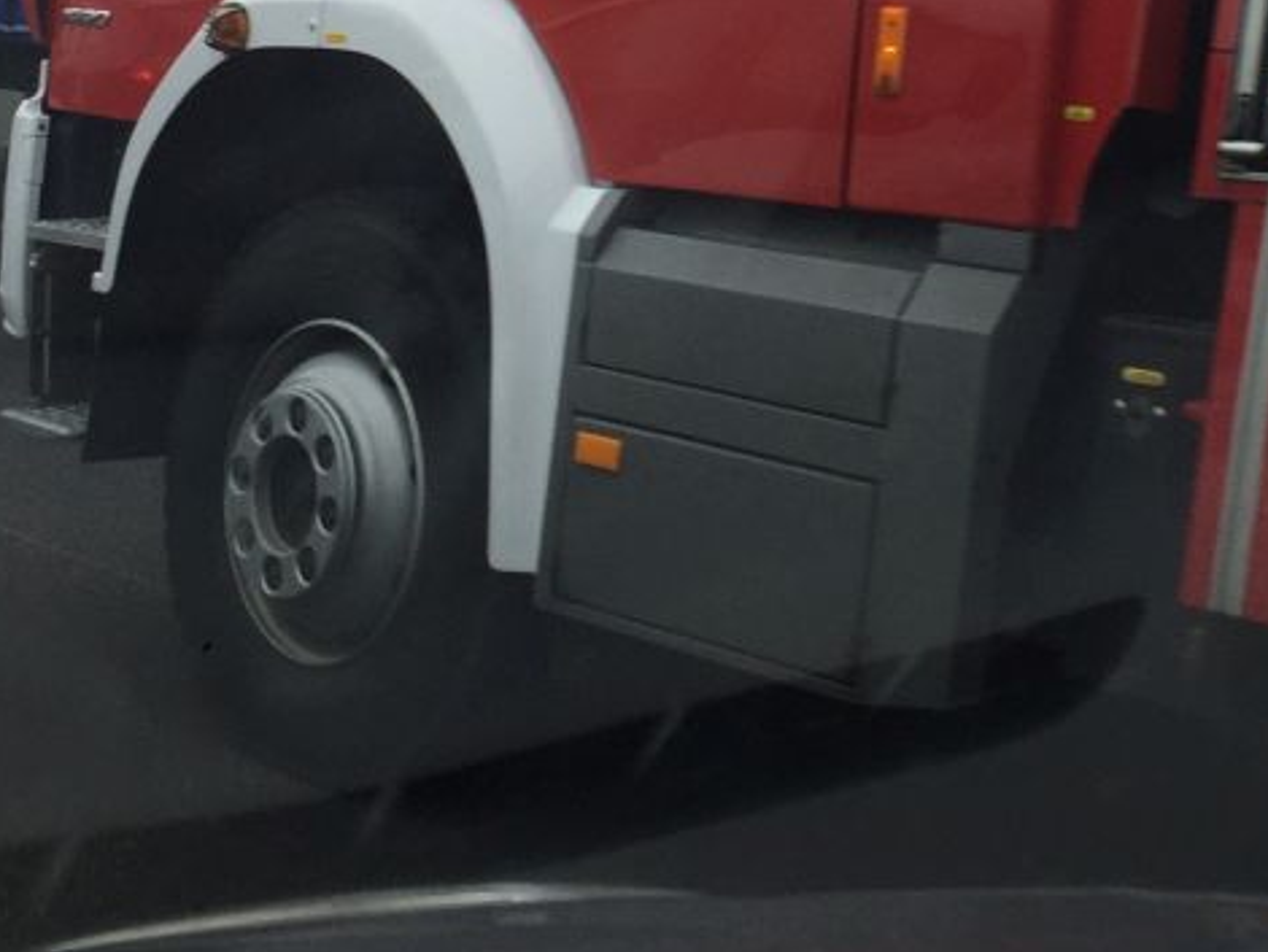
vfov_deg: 19.1
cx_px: 677
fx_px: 2712
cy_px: -92
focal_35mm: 74
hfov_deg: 26.3
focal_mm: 4.15
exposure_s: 1/719
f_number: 2.2
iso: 32
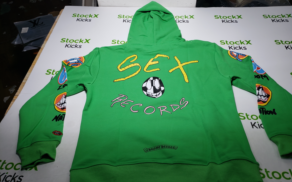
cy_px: 93
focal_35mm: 28
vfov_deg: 44.5
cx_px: 147
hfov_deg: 66.5
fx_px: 223
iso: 50
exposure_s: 1/363
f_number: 1.5
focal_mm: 4.3
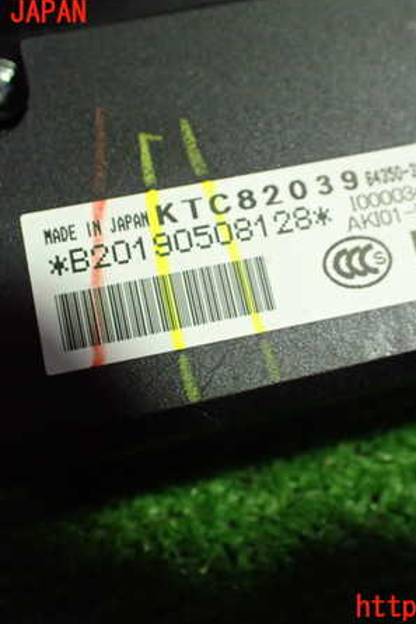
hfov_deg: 31.8
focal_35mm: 42
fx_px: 729
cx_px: 252
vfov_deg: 46.4
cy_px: 311
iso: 800
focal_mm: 5.4
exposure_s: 1/125
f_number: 2.3
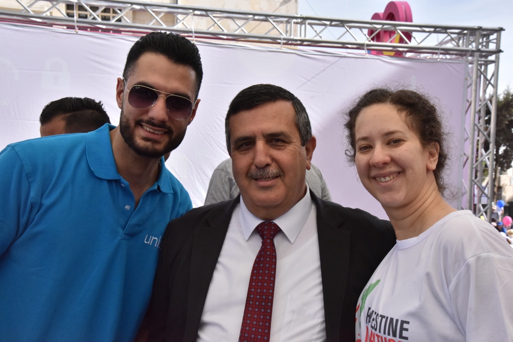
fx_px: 684
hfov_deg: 41.1
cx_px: 256
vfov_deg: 28.1
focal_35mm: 48
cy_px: 171
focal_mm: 48
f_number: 16
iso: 2500
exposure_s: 1/1000
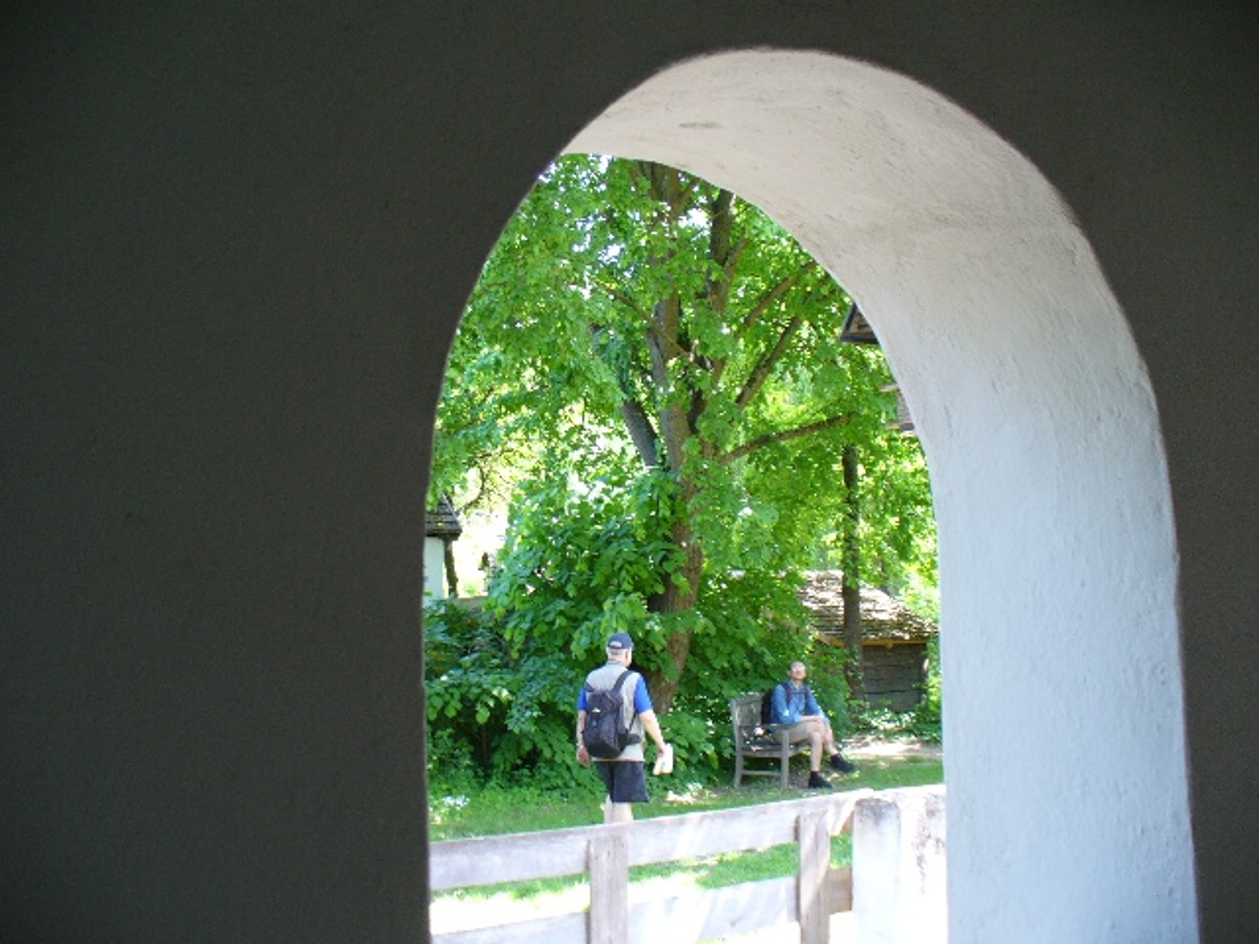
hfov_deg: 50.1
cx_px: 630
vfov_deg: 38.7
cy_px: 472
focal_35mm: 37
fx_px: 1346
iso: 100
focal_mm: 6.1
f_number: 2.8
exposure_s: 1/40
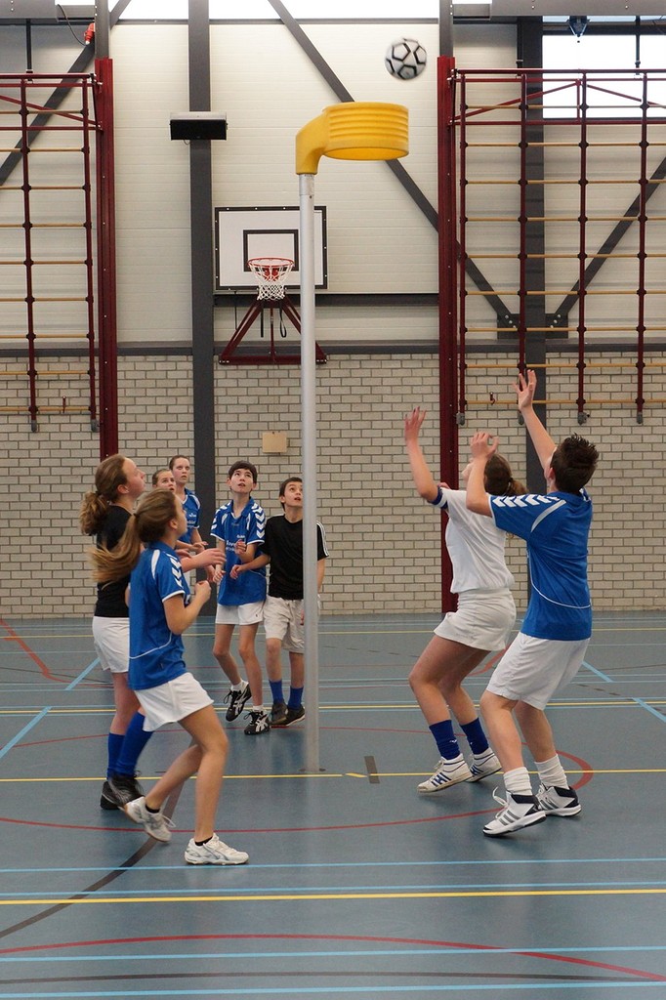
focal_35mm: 45
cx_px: 333
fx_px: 1249
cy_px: 500
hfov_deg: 29.8
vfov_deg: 43.6
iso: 1250
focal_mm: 30
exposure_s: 1/160
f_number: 4.5
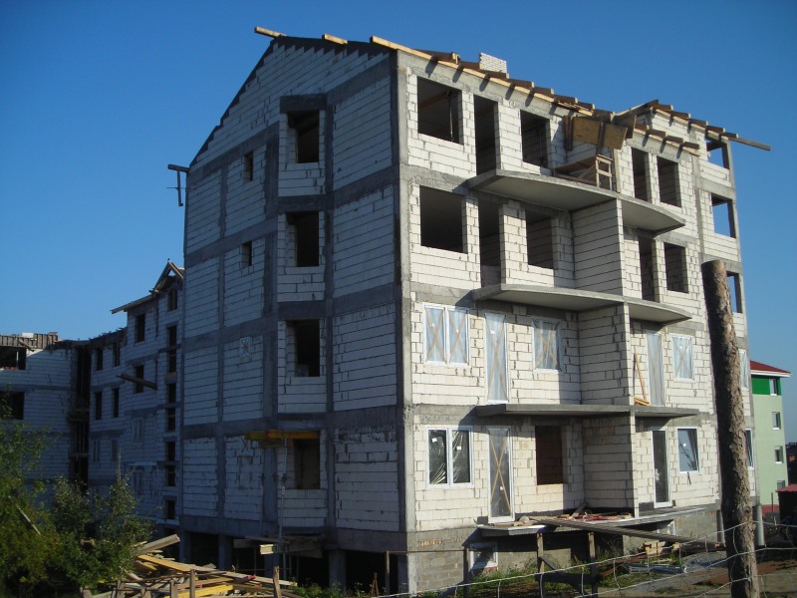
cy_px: 299
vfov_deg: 37.7
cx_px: 398
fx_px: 875
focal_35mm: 38
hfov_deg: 49.0
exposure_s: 1/236
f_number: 6.4
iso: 50
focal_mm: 6.3
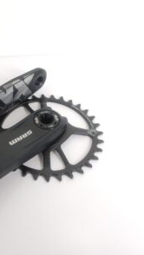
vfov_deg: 54.0
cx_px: -10
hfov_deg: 29.3
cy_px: 128
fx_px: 250
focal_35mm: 37
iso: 400
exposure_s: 1/33.3
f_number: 1.8
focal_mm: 4.6
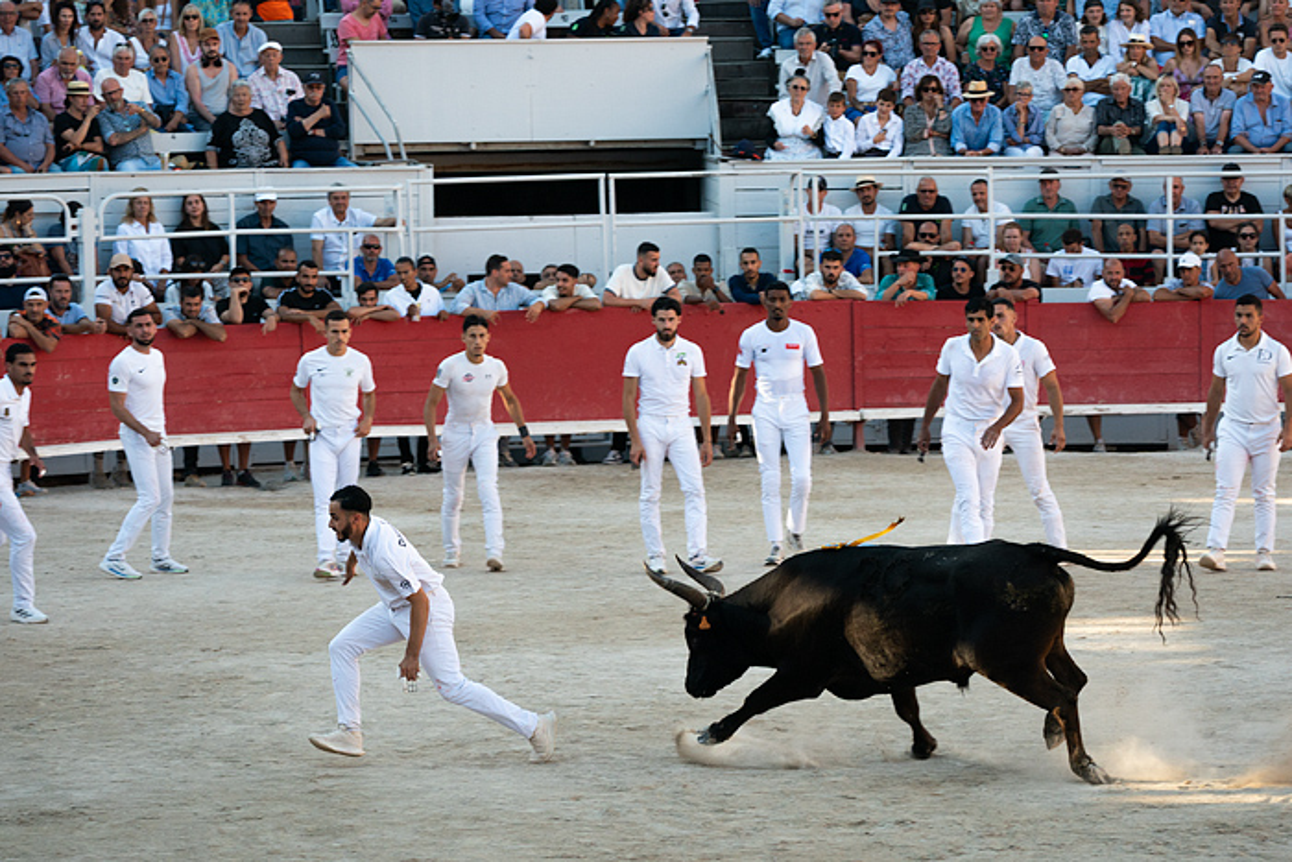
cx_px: 646
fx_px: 6281
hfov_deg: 11.7
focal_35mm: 175
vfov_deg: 7.8
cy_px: 431
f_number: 9
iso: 1000
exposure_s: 1/500
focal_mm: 175
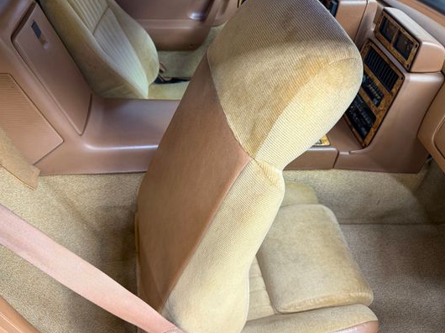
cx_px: 182
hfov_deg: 61.2
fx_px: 373
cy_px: 177
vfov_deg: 48.2
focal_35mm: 29
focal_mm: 6.76
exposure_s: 1/60
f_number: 1.78
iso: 200
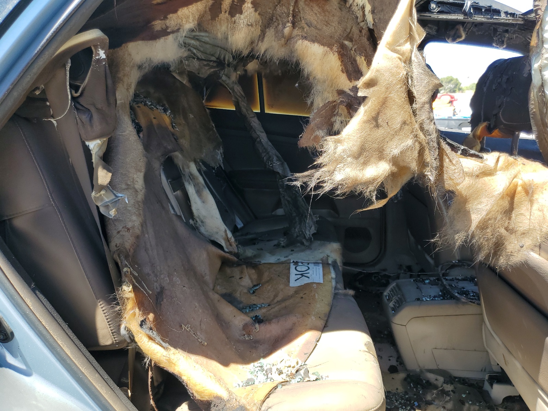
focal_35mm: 26
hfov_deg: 67.3
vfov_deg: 53.1
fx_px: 412
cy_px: 206
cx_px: 274
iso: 50
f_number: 1.5
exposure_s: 1/370
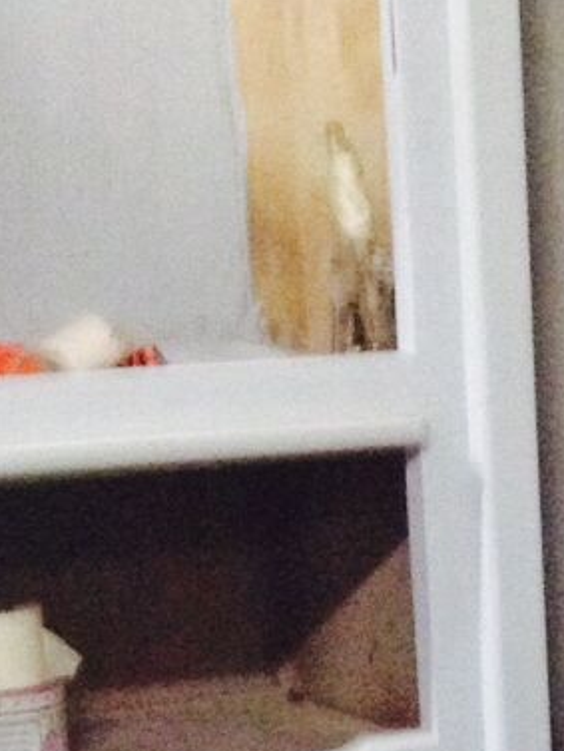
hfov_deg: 7.5
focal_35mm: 190
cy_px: 1928
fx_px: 4125
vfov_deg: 9.1
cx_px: 1108
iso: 320
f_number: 2.4
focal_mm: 4.28
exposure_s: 1/20
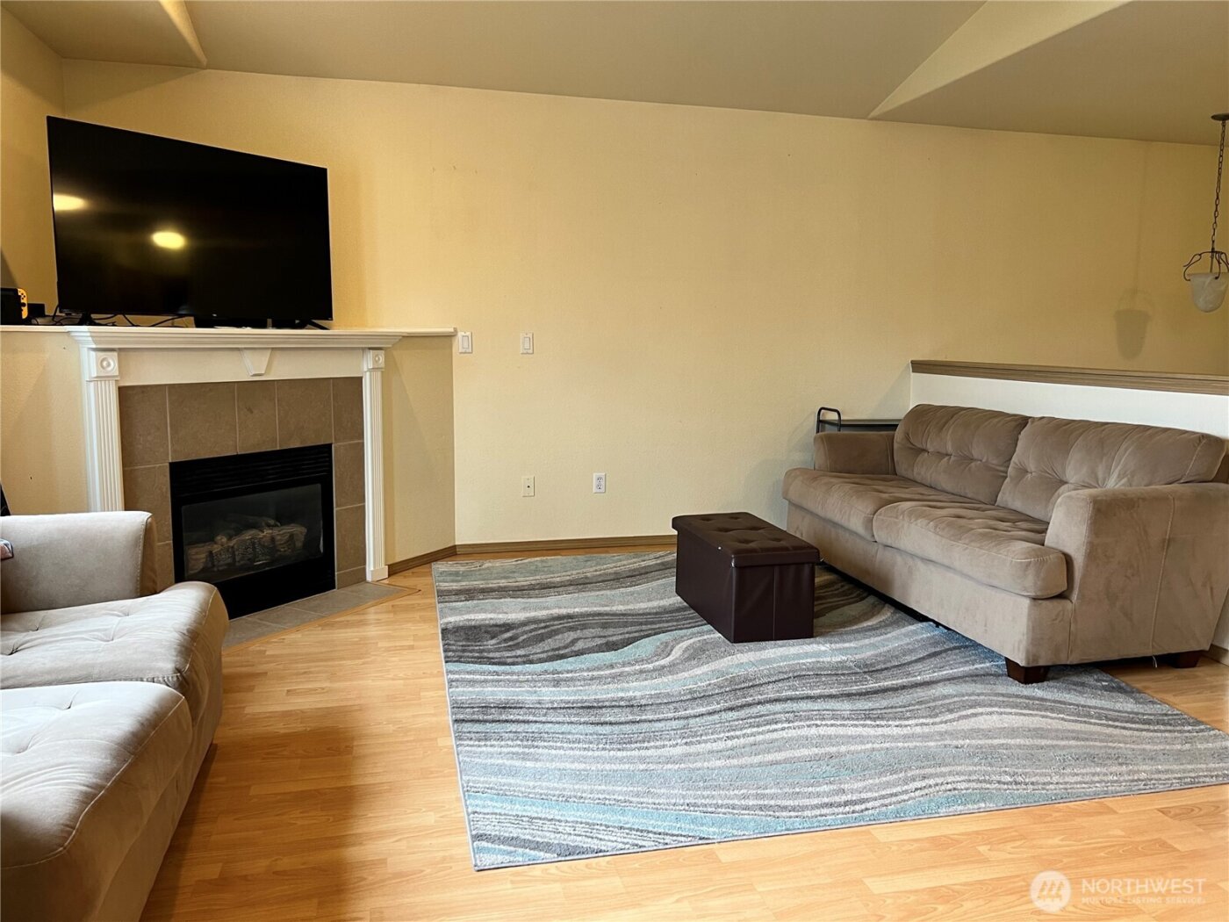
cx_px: 614
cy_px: 461
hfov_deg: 67.3
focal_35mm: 26
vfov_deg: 53.1
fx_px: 923
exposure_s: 1/60
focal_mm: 5.7
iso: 100
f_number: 1.5
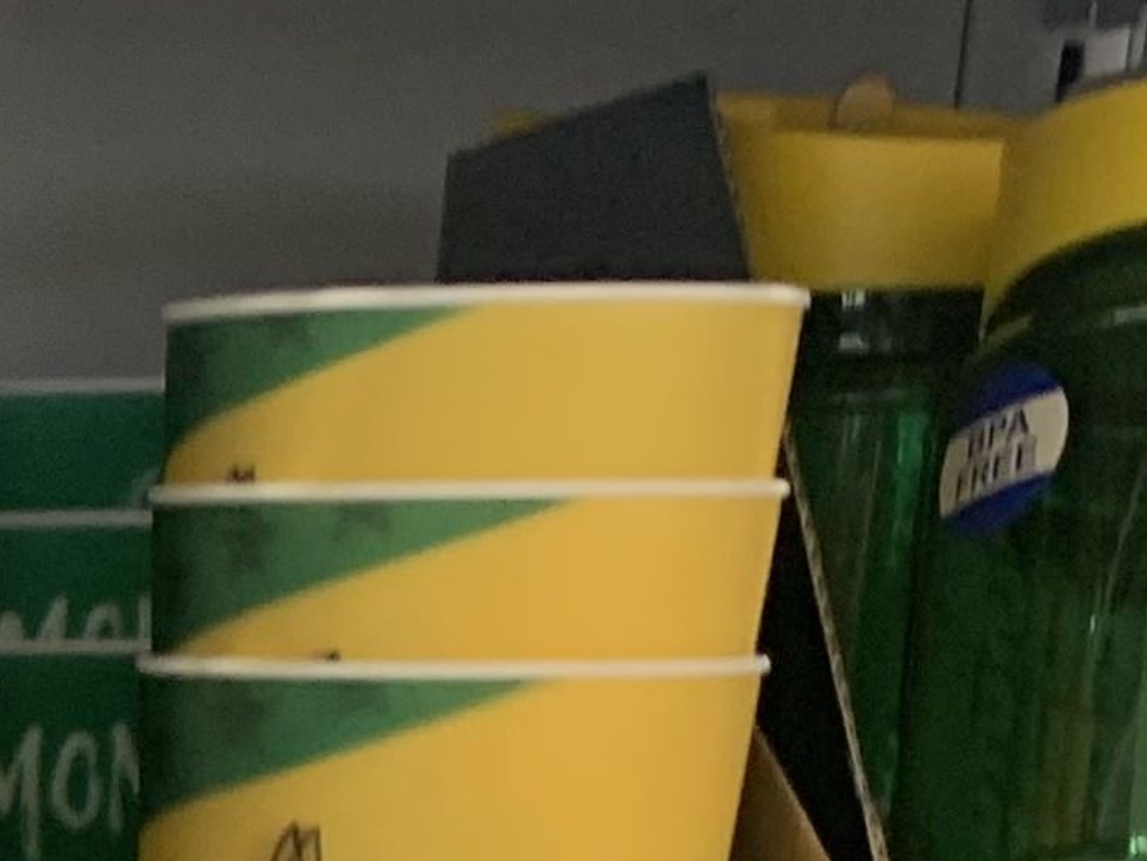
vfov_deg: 9.3
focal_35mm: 143
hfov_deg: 12.2
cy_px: 2079
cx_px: -1183
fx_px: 4739
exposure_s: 1/61
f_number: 1.8
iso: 100
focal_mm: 4.25
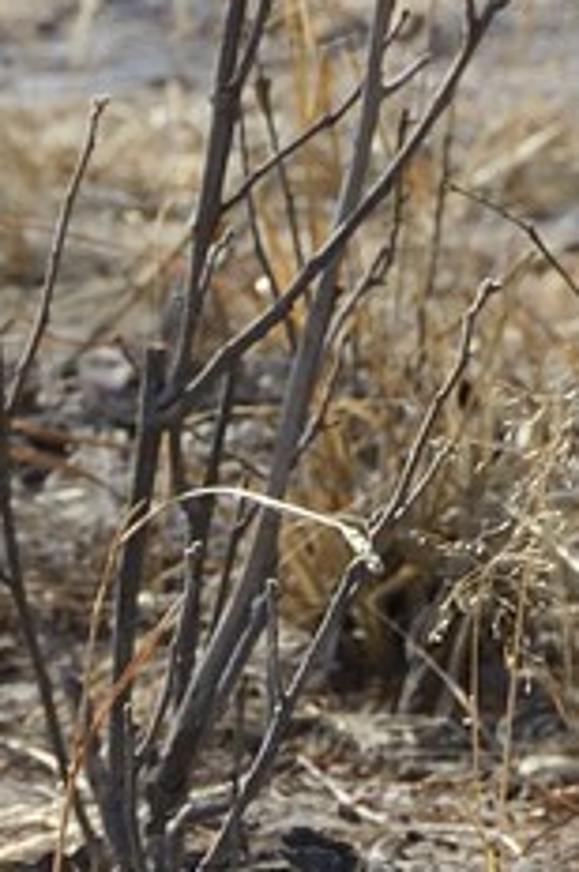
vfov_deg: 1.1
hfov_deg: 0.7
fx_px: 46794
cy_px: -1154
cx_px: 1696
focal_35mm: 1934
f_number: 8
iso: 400
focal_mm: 280
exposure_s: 1/500
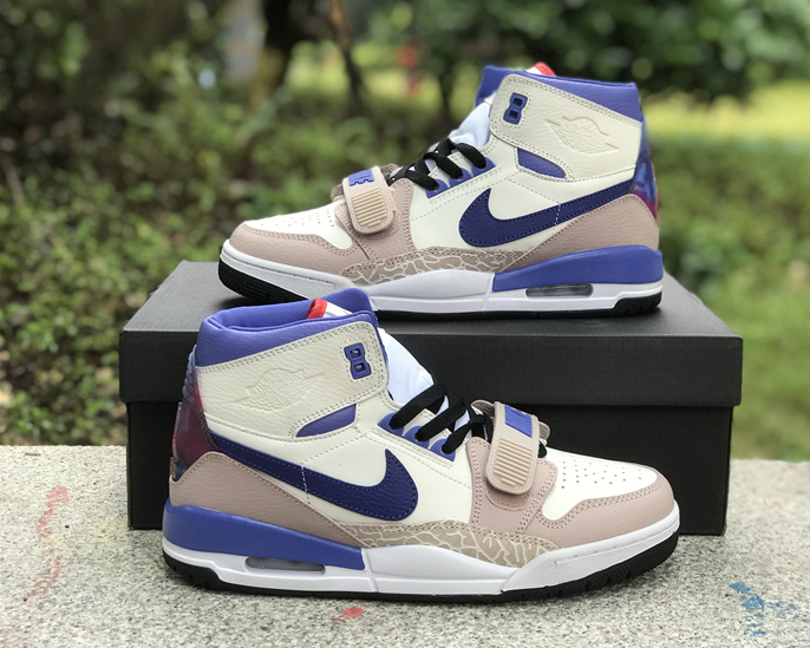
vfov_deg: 25.4
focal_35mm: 60
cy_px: 325
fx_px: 1439
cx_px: 436
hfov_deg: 31.4
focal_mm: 6.6
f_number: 2.8
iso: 32
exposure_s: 1/50
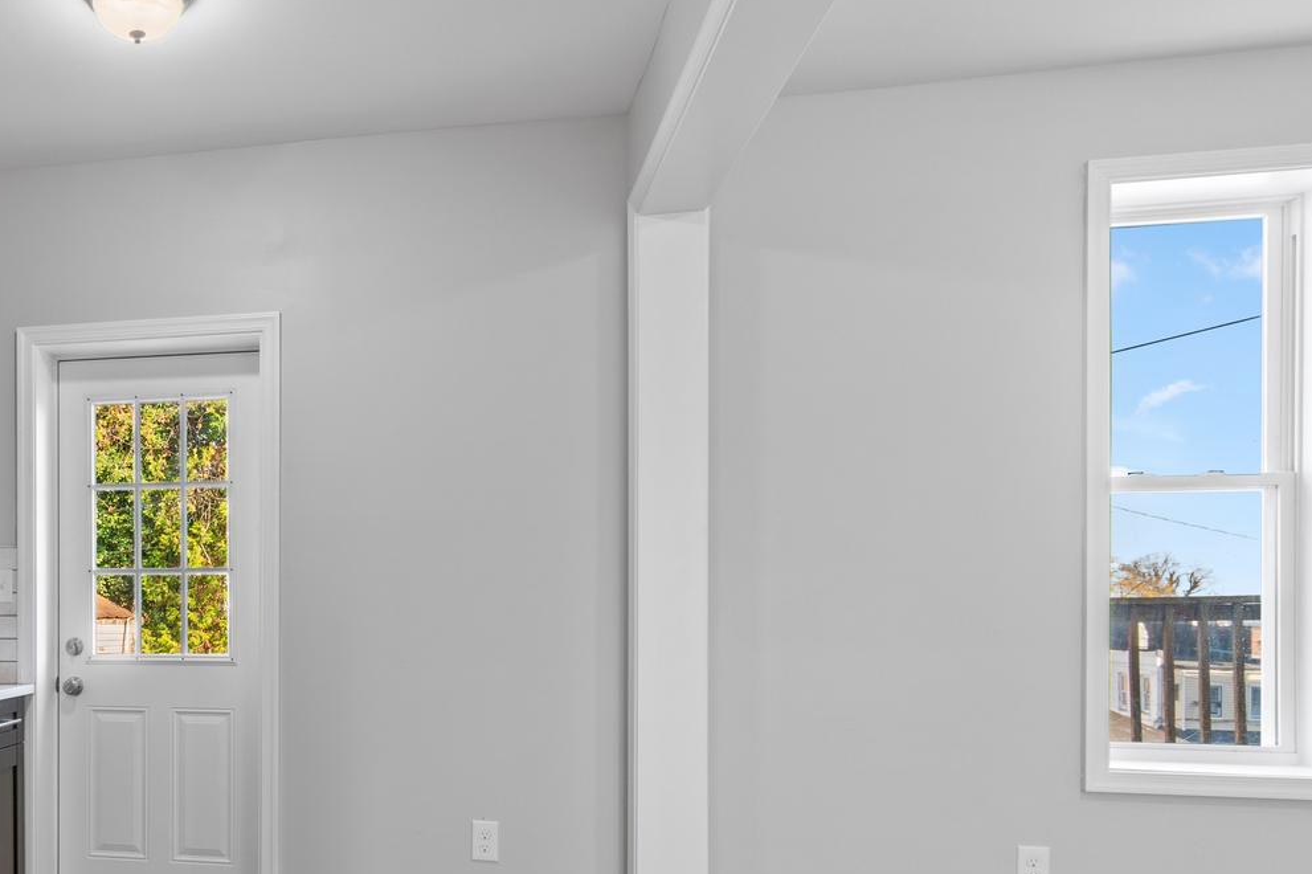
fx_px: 1129
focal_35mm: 31
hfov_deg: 54.6
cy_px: 619
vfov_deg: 41.4
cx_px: 199
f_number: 7.1
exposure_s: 1/1.67
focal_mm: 10
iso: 160
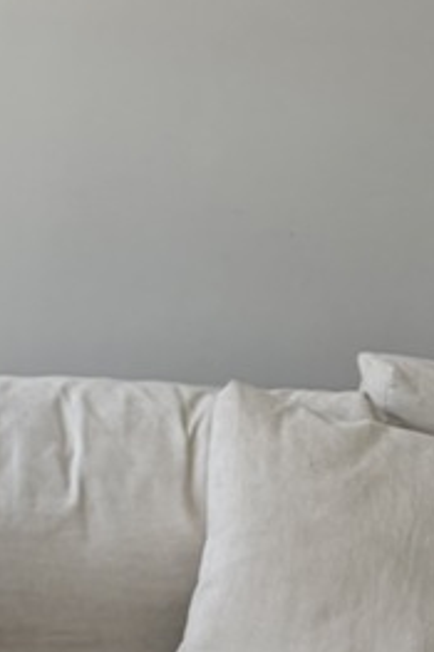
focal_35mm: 103
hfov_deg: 12.4
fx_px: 1865
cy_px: 491
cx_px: -288
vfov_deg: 19.7
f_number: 1.6
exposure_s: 1/210
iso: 40
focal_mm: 5.96
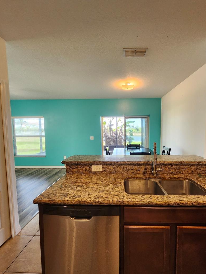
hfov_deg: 81.3
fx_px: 119
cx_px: 117
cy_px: 141
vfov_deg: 98.1
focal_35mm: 15
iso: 200
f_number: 2.2
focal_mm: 1.74
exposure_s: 1/60
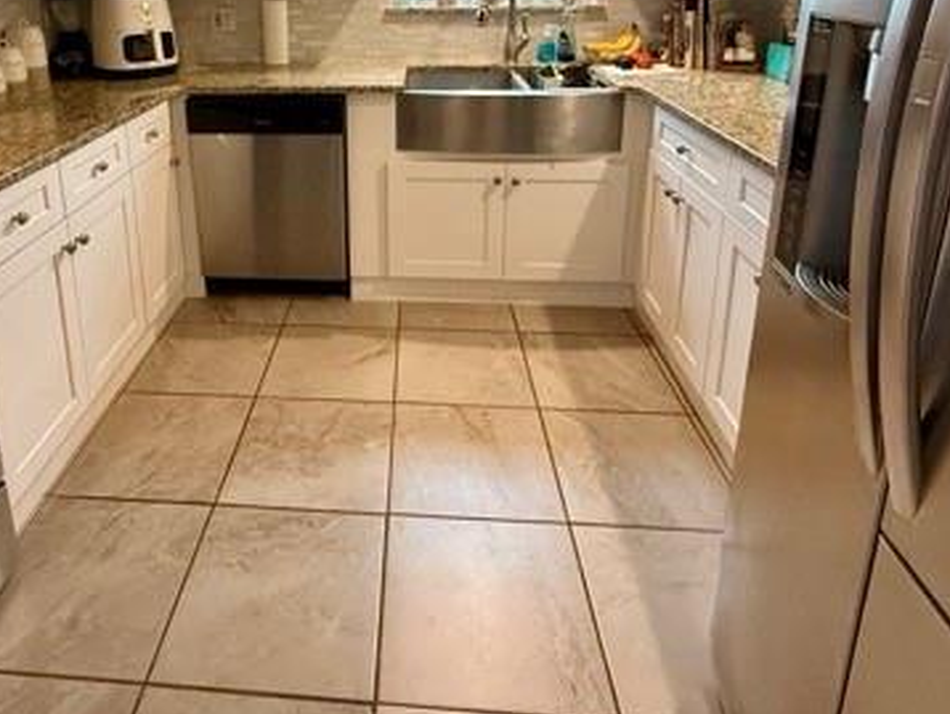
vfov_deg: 51.0
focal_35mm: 25
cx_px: 364
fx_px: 687
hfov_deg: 68.4
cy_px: 127
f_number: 2.2
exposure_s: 1/120
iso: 400
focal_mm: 2.22
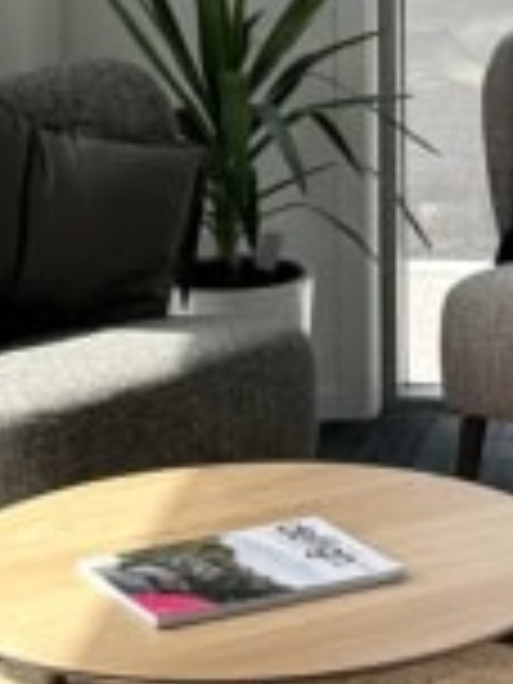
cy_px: -45
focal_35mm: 137
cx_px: 576
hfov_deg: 10.7
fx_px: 2707
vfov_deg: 14.1
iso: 50
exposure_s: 1/887
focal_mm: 5.7
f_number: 1.5
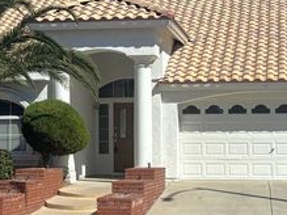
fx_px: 928
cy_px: 100
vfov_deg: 13.2
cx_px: 104
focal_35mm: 112
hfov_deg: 17.5
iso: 50
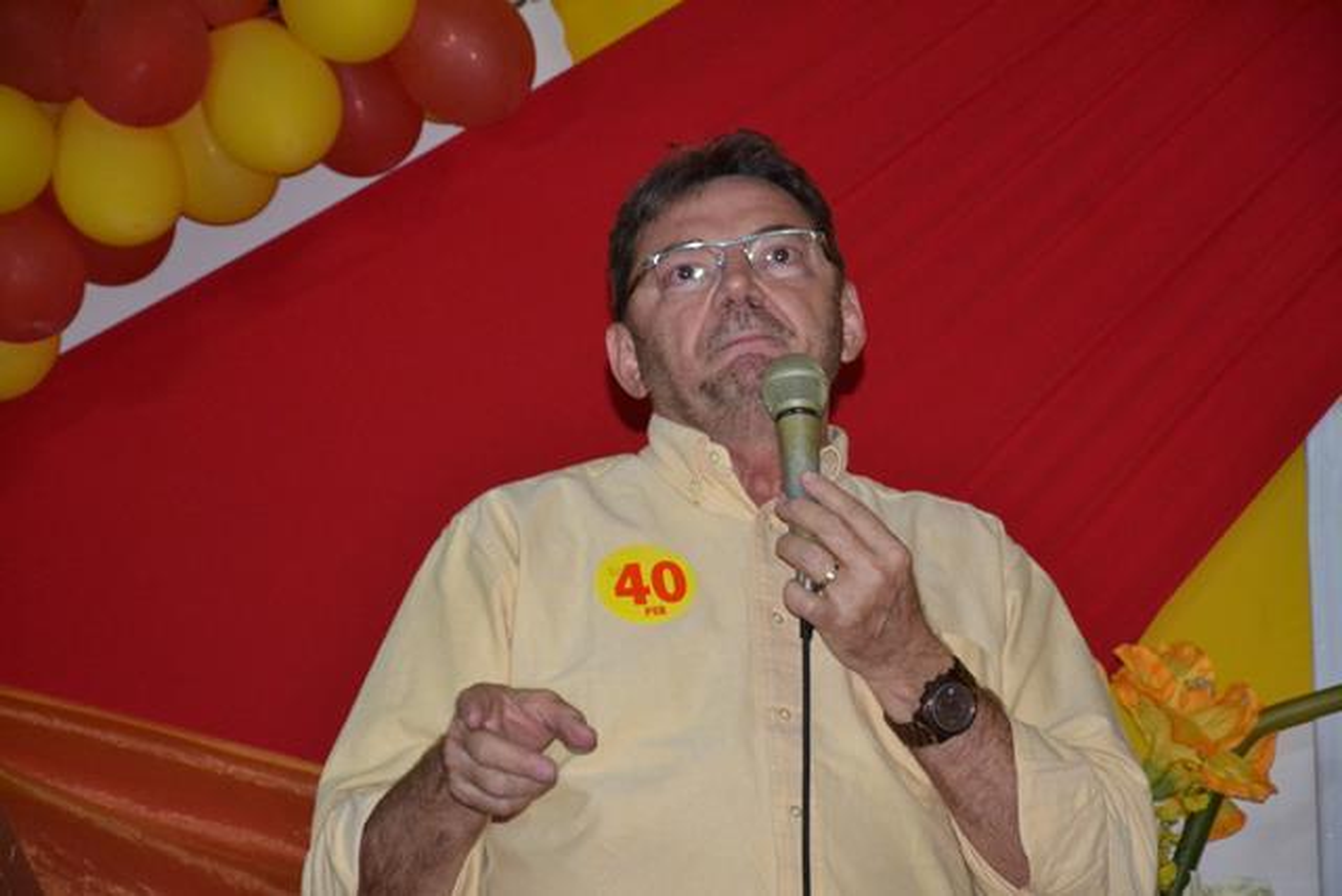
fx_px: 5481
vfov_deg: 9.3
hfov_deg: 14.0
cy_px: 448
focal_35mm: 147
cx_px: 671
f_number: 5.6
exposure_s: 1/60
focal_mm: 98
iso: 3200
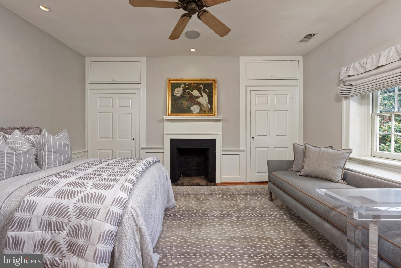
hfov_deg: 104.2
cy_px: 134
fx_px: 156
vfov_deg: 81.2
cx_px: 200
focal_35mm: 14
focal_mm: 14
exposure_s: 1/10
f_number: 16
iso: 320
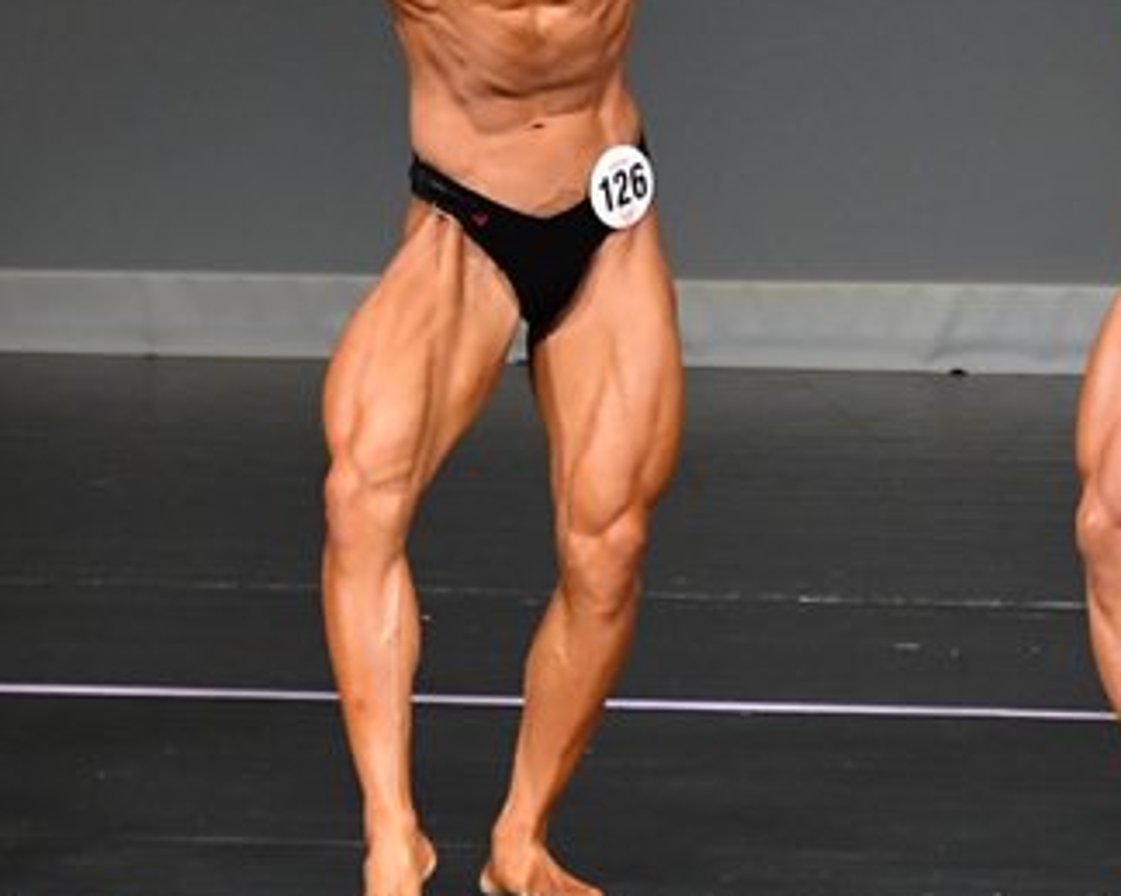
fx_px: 23449
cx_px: 780
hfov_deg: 2.7
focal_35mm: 707
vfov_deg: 2.2
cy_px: 208
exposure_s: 1/400
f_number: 5.6
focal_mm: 210
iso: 5000
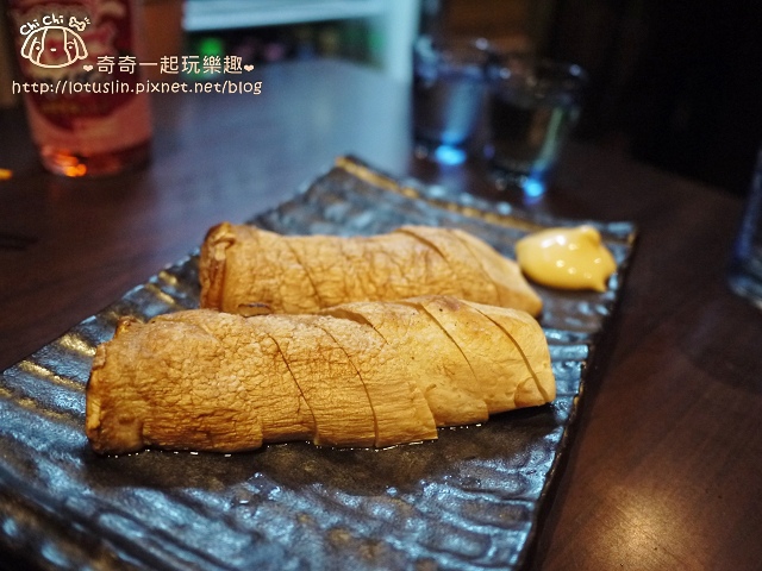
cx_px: 381
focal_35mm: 28
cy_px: 286
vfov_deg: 49.7
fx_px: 616
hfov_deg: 63.4
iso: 800
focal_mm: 14
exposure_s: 1/20
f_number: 2.5
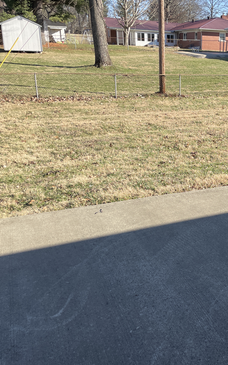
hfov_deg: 32.5
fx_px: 368
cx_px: 211
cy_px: 182
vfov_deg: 52.7
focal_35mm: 37
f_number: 1.6
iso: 32
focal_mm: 4.2
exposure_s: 1/1453
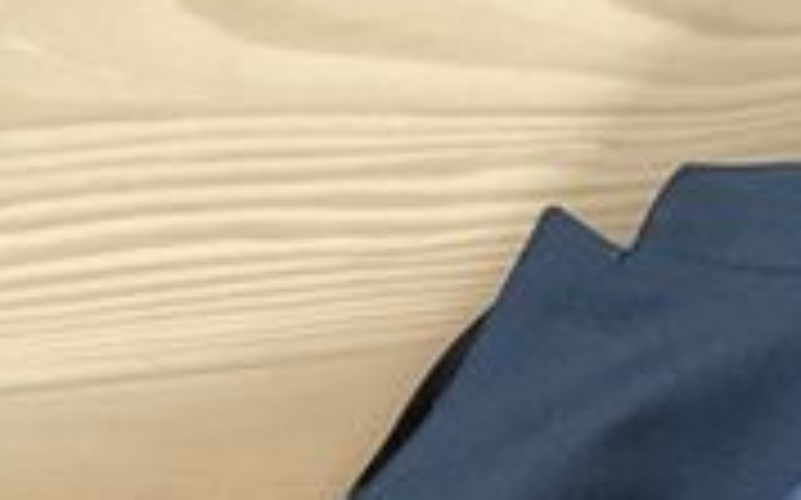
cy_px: 1486
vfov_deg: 6.8
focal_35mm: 173
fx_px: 3774
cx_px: 1269
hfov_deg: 11.5
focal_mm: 3
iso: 250
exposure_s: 1/25
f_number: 1.8
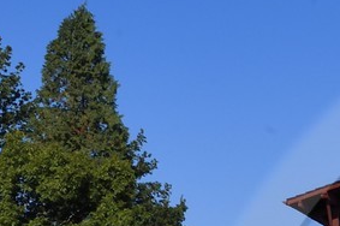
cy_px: 475
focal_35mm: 175
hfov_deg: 10.8
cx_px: 667
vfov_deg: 7.5
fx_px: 1651
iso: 200
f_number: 18
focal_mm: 31
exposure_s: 1/250
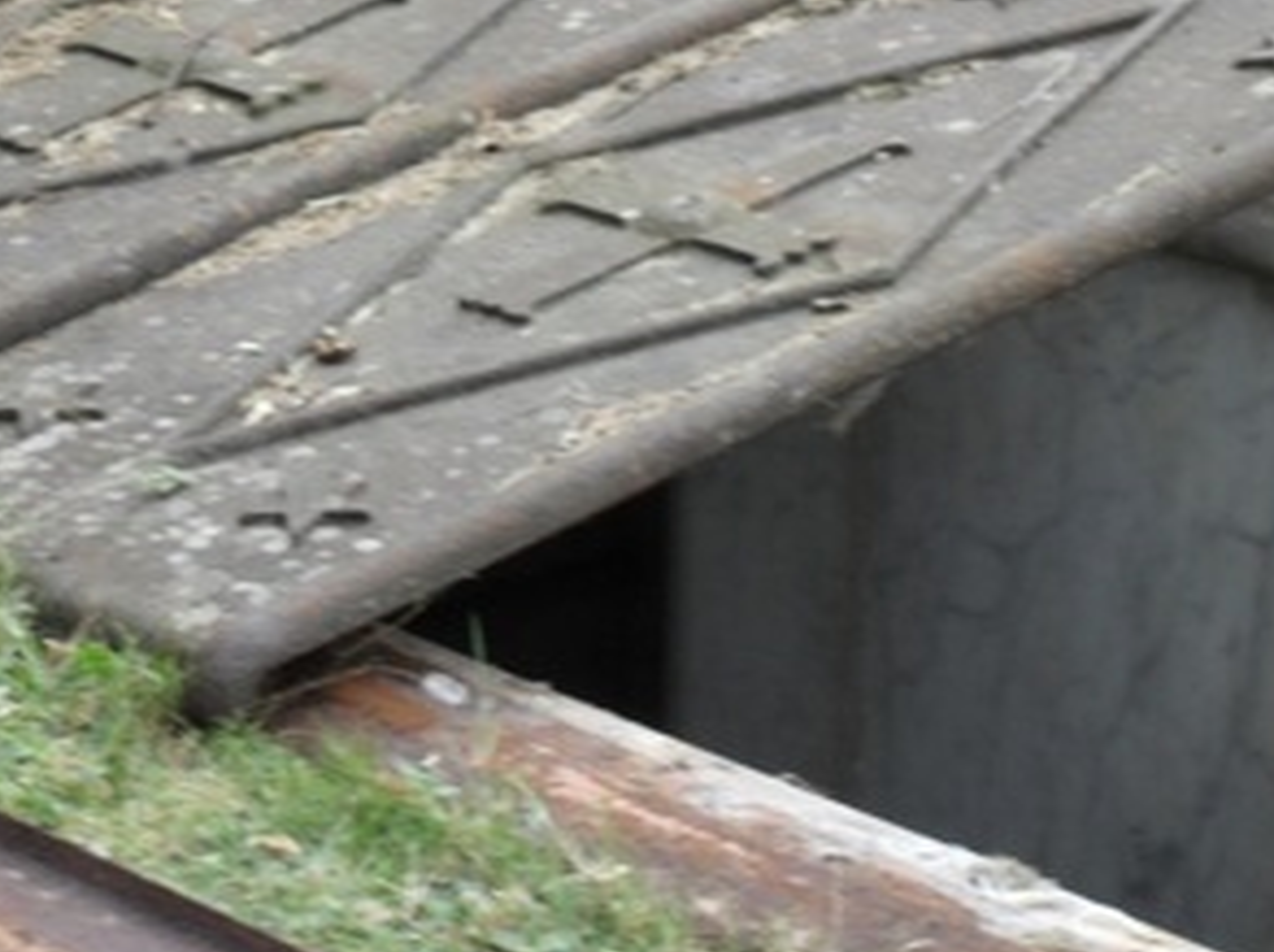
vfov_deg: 6.9
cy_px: 133
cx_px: 513
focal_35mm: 215
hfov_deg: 9.2
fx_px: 7903
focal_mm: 18.9
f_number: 5.8
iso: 100
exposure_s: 1/90
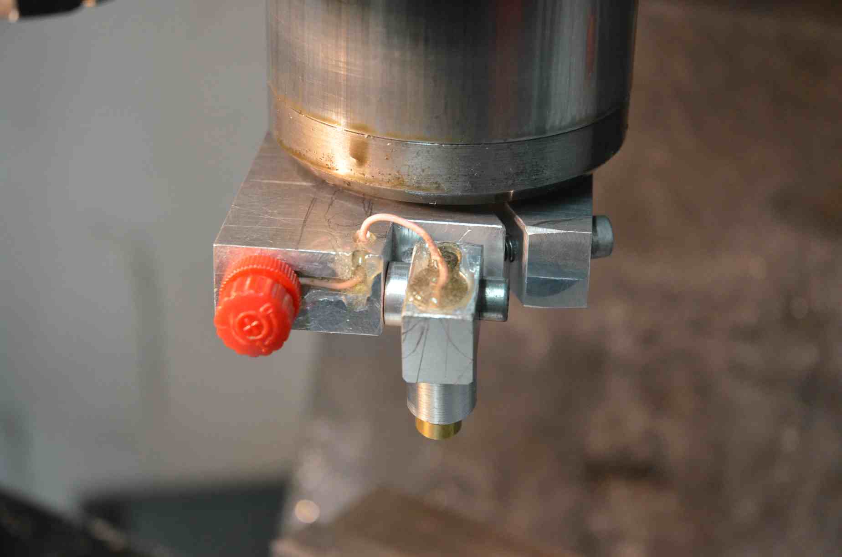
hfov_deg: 22.0
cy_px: 278
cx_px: 421
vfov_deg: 14.6
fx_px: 2171
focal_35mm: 93
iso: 2500
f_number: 4.5
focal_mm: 62
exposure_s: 1/125
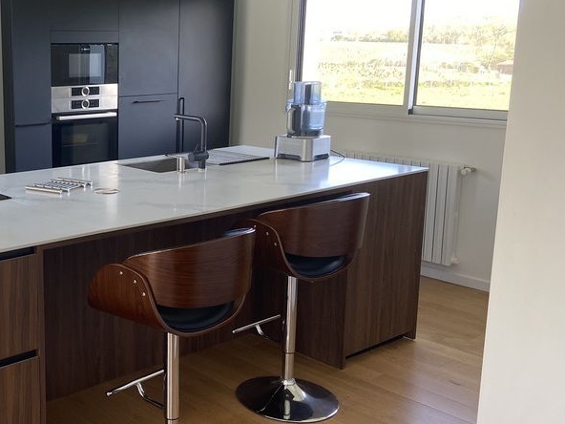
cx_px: 78
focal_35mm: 45
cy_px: 202
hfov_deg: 39.6
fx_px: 734
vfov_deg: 32.2
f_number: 1.8
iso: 100
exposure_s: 1/121
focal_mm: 4.25
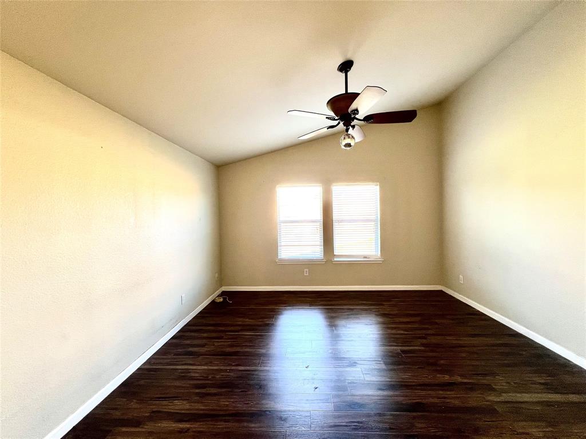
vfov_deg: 89.9
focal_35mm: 13
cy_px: 220
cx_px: 293
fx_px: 220
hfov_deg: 106.2
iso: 125
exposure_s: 1/99
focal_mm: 1.57
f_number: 1.8
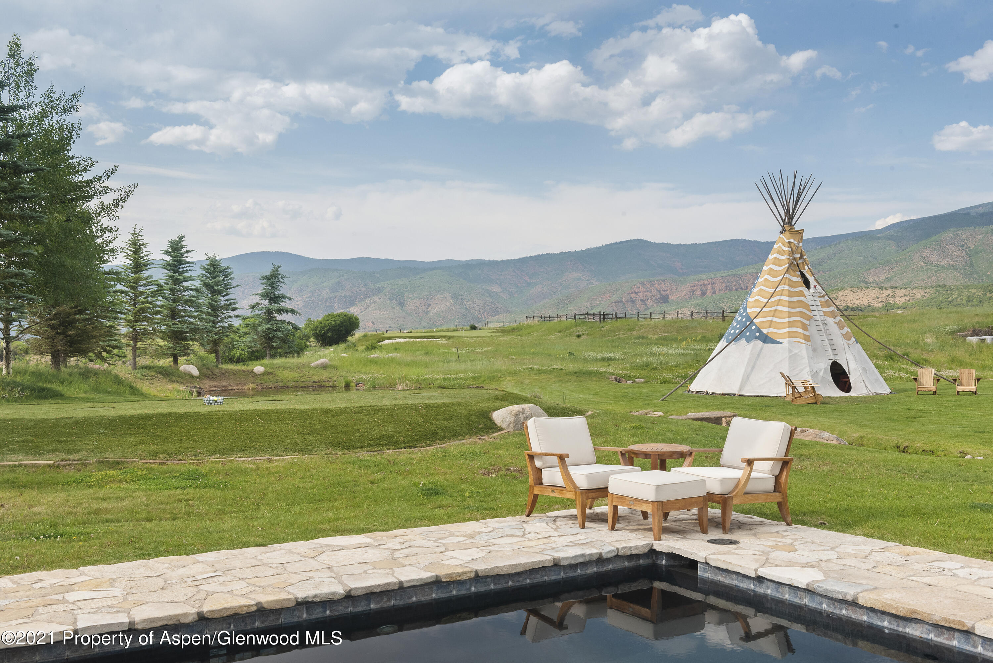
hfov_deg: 53.1
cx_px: 496
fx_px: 993
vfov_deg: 36.9
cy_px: 332
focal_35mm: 36
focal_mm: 36
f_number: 16
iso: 640
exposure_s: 1/50
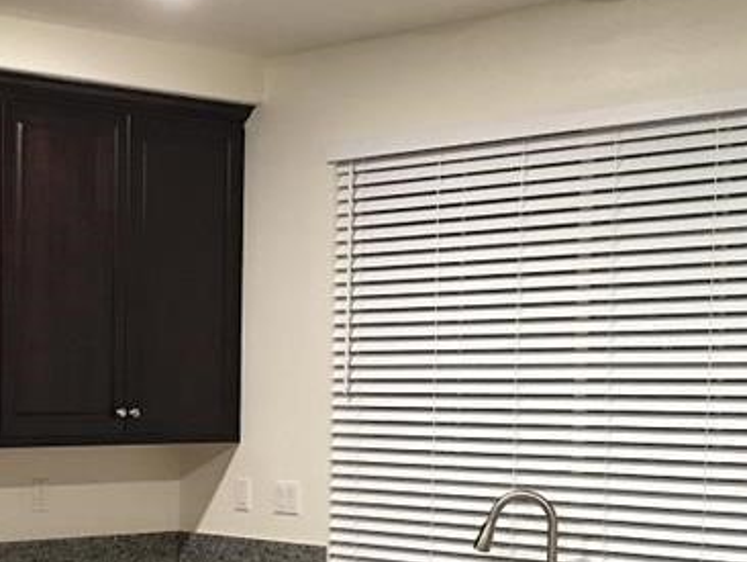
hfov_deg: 23.0
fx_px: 1749
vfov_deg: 17.9
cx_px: -17
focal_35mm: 81
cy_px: 512
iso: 80
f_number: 2.2
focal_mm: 4.15
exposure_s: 1/10
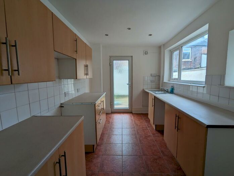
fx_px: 108
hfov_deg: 94.4
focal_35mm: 16
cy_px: 88
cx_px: 117
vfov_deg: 78.3
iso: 51
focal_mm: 2.35
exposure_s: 1/207
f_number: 2.2
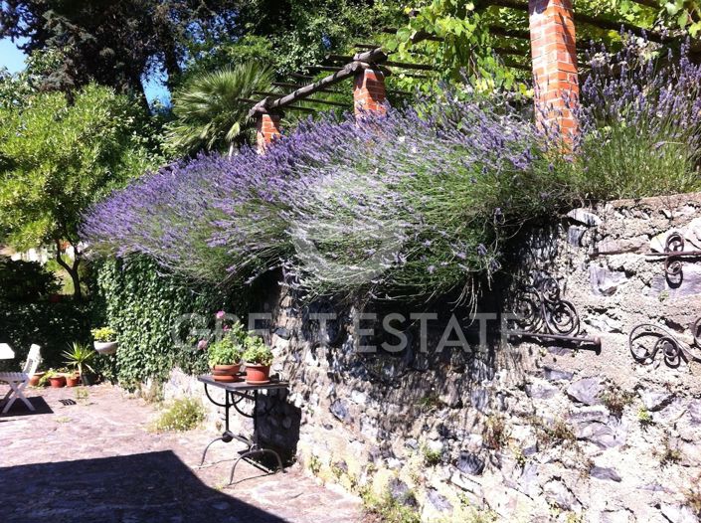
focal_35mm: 35
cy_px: 262
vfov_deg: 40.6
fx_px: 707
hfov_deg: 52.7
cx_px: 350
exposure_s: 1/548
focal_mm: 3.85
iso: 80
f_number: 2.8
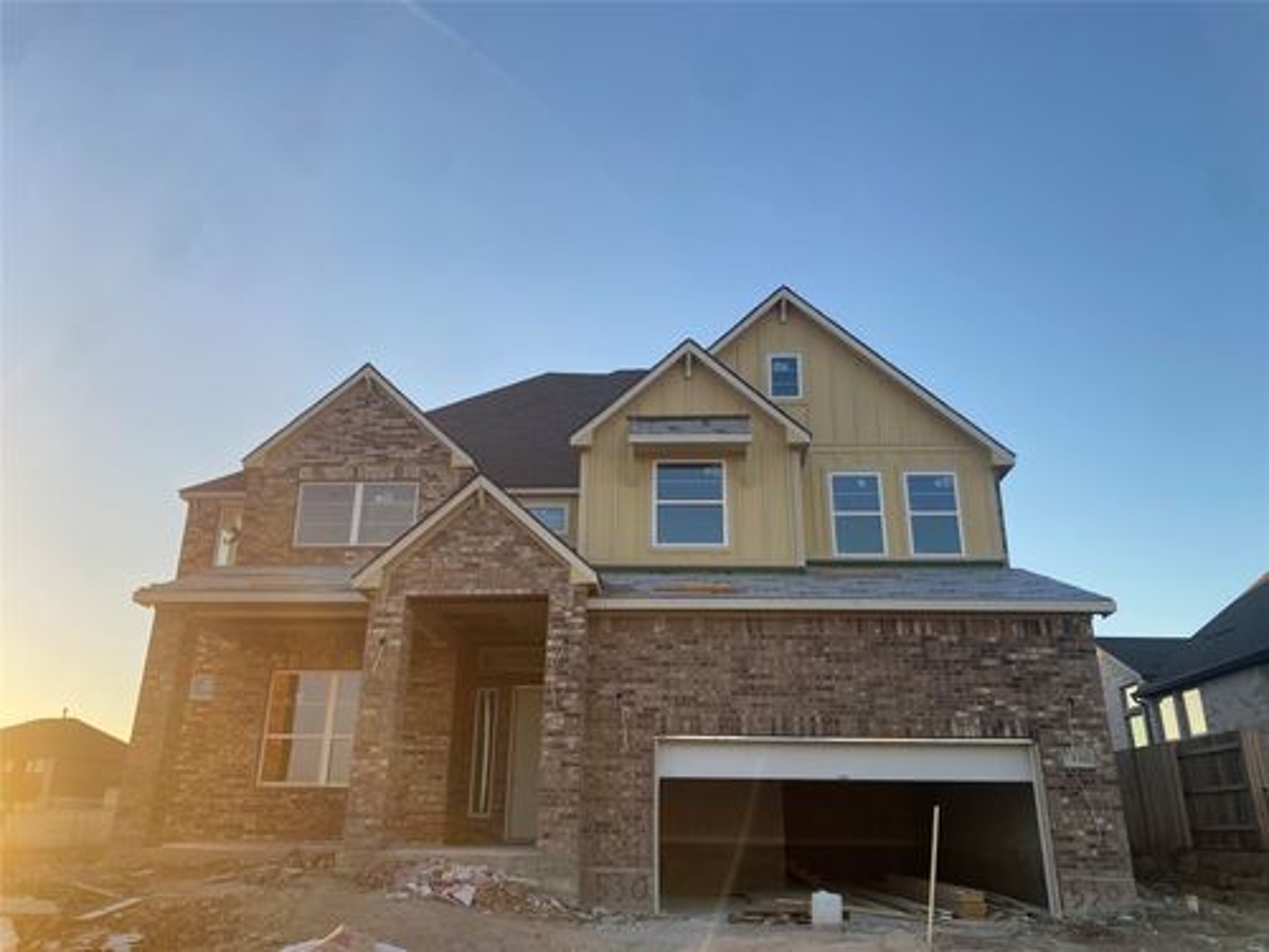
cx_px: 634
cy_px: 476
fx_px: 953
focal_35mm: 26
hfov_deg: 67.3
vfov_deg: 53.1
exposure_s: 1/573
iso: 32
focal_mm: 4.25
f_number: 1.8
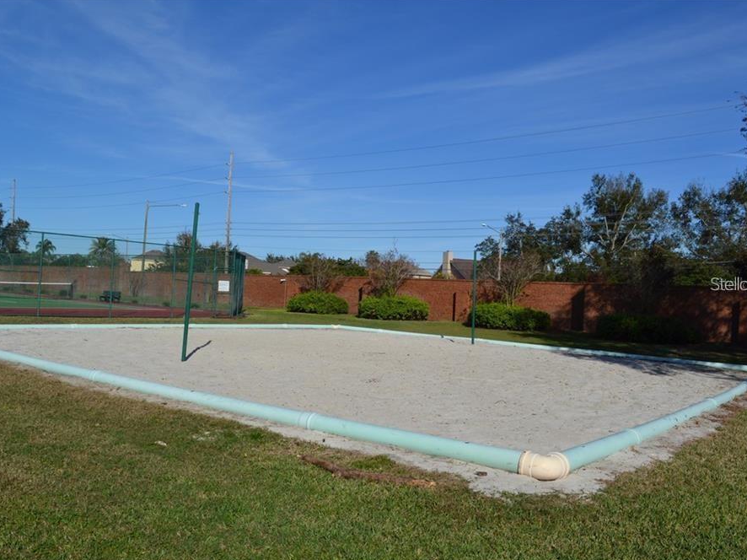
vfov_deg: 46.8
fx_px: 647
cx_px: 358
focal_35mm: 30
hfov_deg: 60.0
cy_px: 283
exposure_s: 1/320
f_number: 9
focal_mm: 18
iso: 100
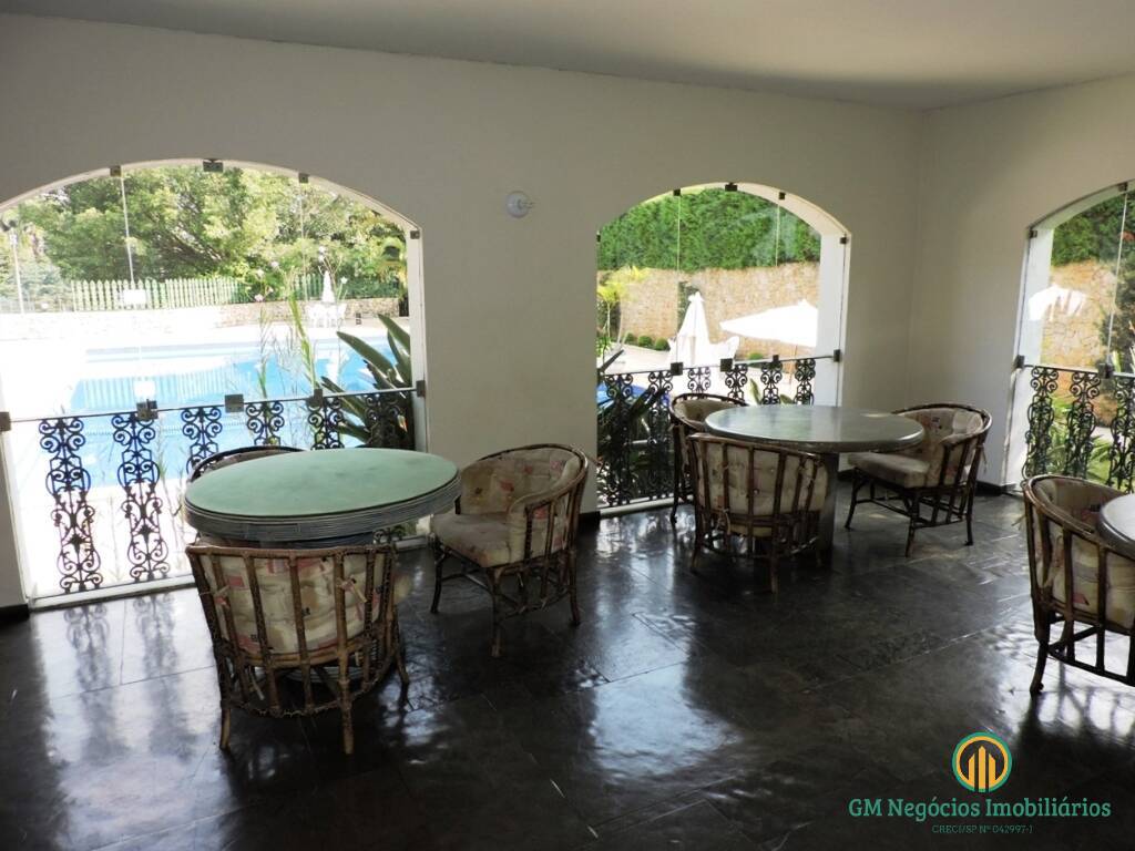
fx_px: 787
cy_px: 426
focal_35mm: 24
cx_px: 568
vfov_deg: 56.8
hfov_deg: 71.6
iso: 100
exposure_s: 1/125
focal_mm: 4.3
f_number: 3
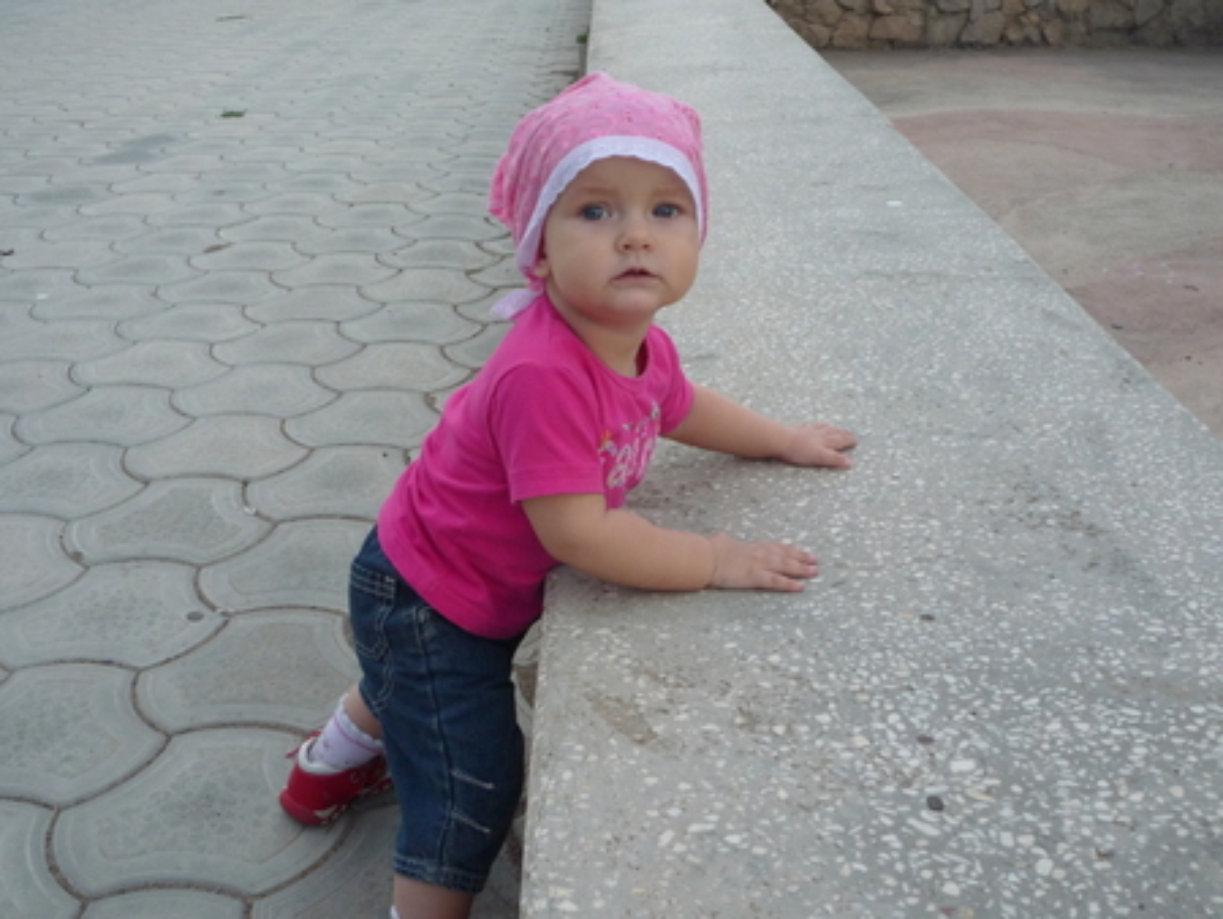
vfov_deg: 39.7
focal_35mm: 36
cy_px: 460
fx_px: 1273
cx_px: 612
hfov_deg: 51.3
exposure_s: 1/200
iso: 200
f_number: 3.7
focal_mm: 6.3
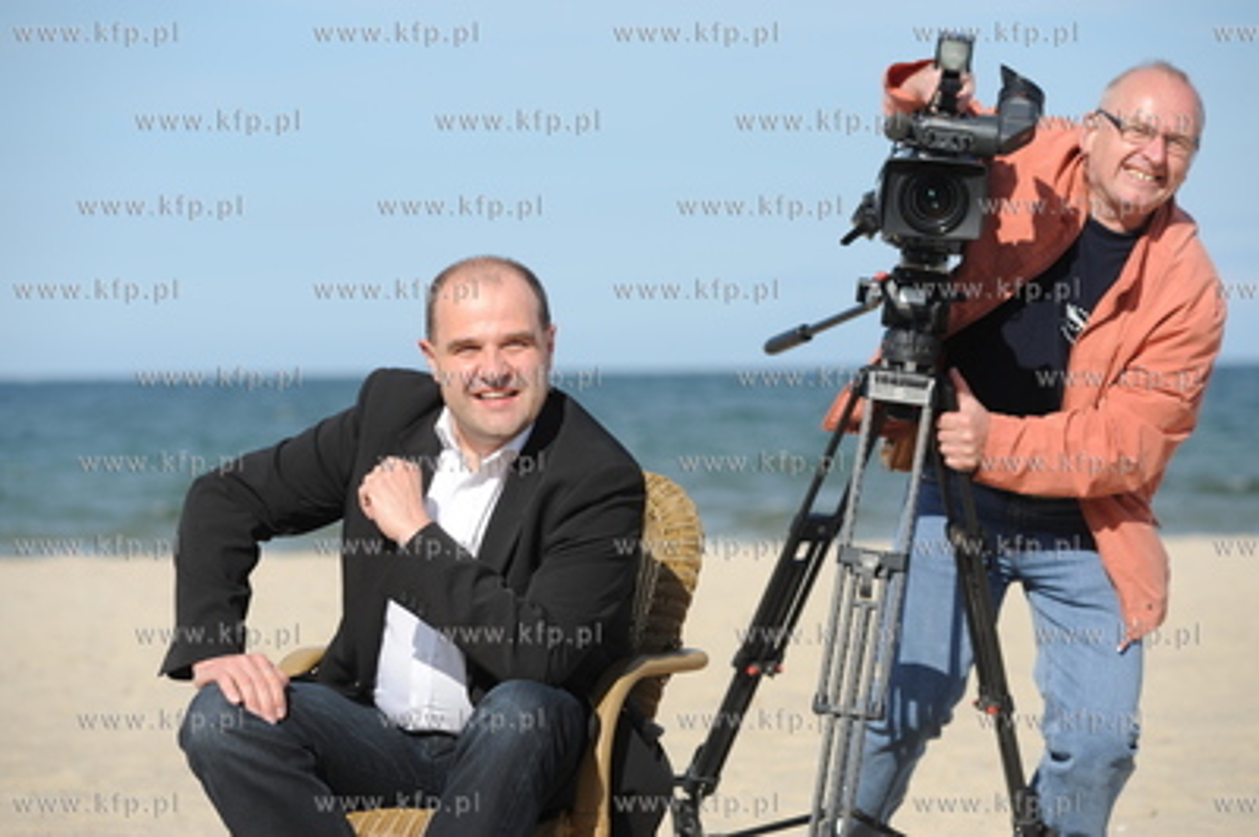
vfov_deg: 8.8
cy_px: 418
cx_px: 630
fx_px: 5416
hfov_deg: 13.3
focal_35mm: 155
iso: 200
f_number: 5.6
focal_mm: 155
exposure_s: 1/1000
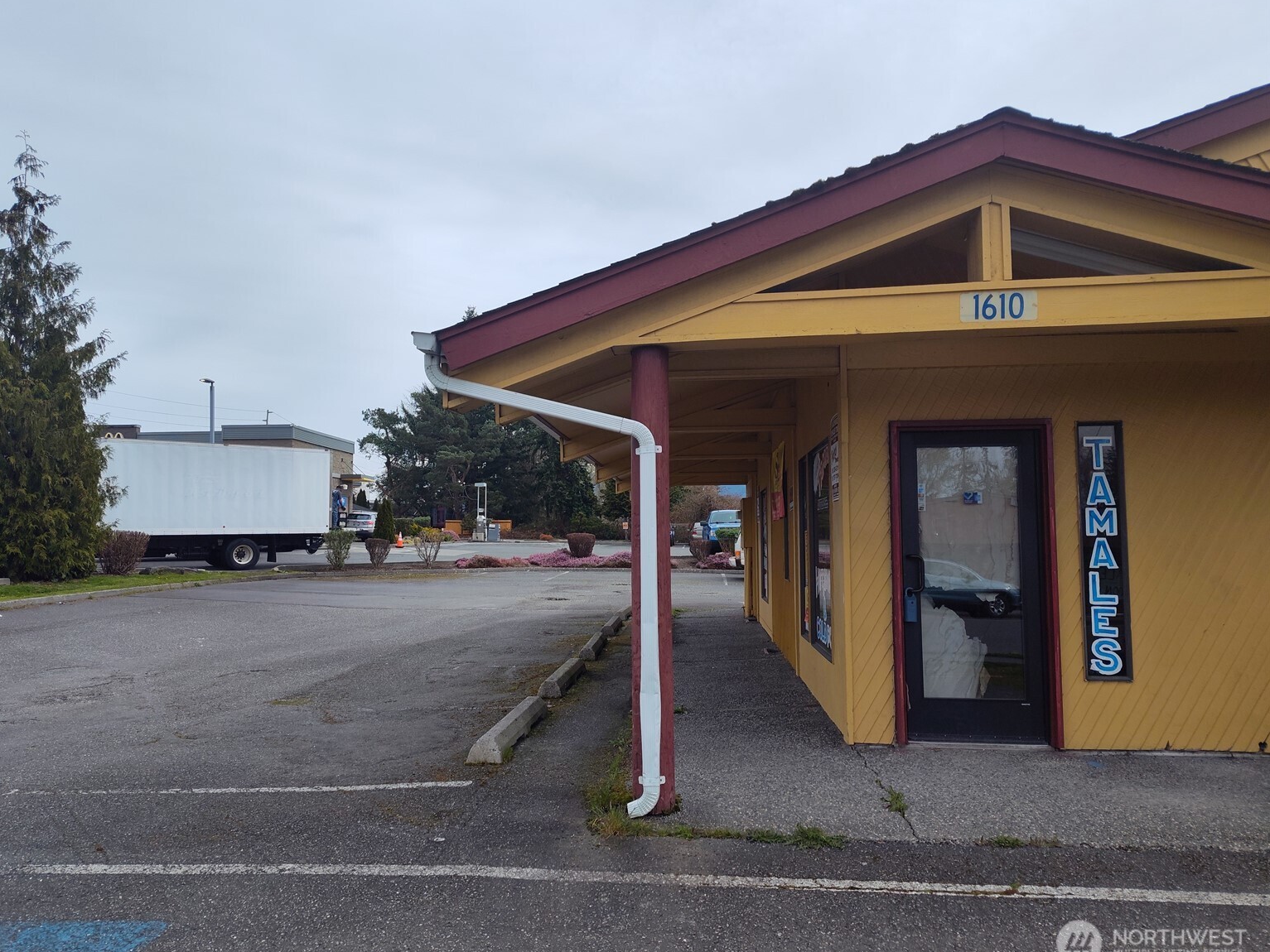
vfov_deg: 56.8
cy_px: 479
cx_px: 609
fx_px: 881
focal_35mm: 24
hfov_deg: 71.6
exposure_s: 1/2026
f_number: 1.8
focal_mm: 5.56
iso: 100
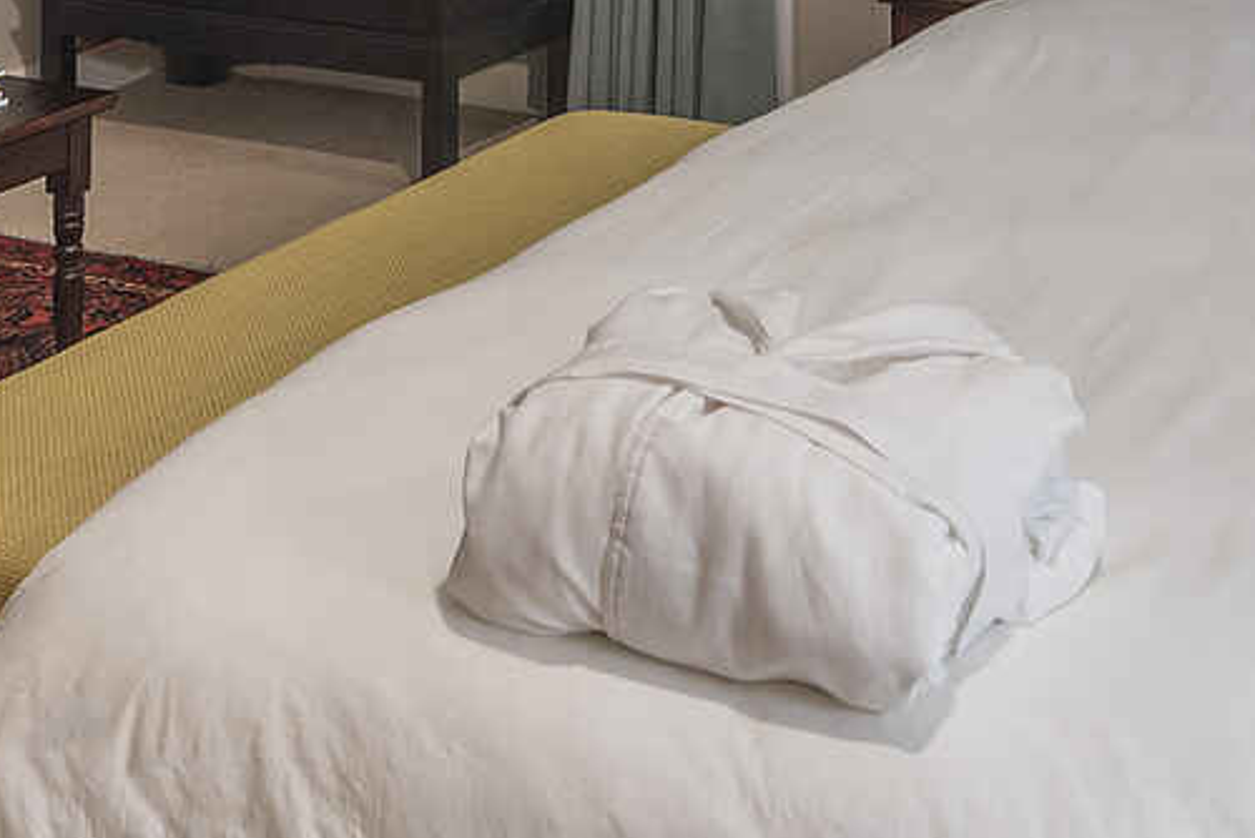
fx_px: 2546
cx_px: 628
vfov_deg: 16.3
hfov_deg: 27.7
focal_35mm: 73
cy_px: -585
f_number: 8
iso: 400
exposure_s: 1/1.25
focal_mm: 19
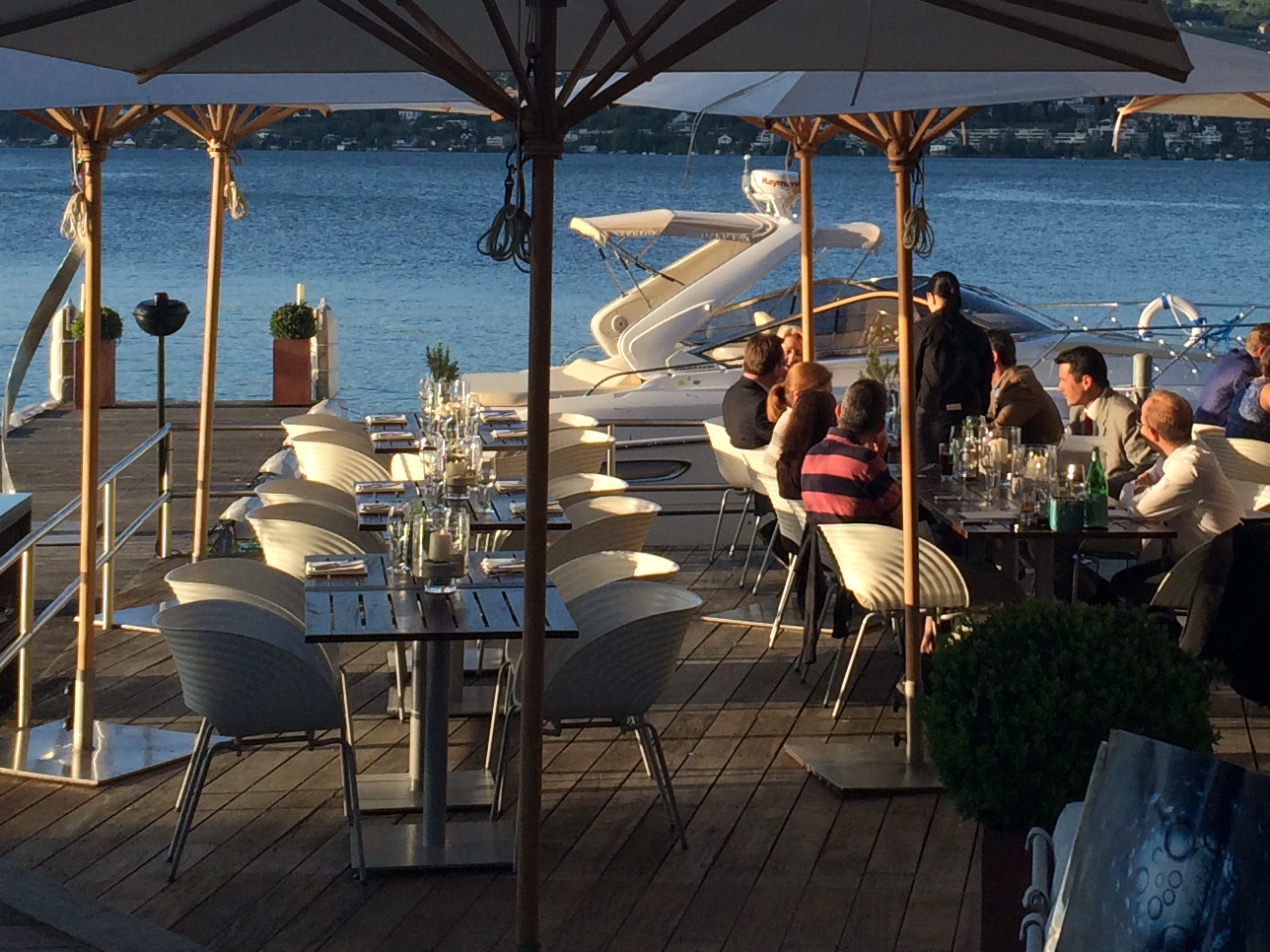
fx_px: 2788
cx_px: 829
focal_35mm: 76
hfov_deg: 25.5
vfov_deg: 19.1
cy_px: 100
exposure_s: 1/1080
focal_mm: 4.12
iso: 32
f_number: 2.2
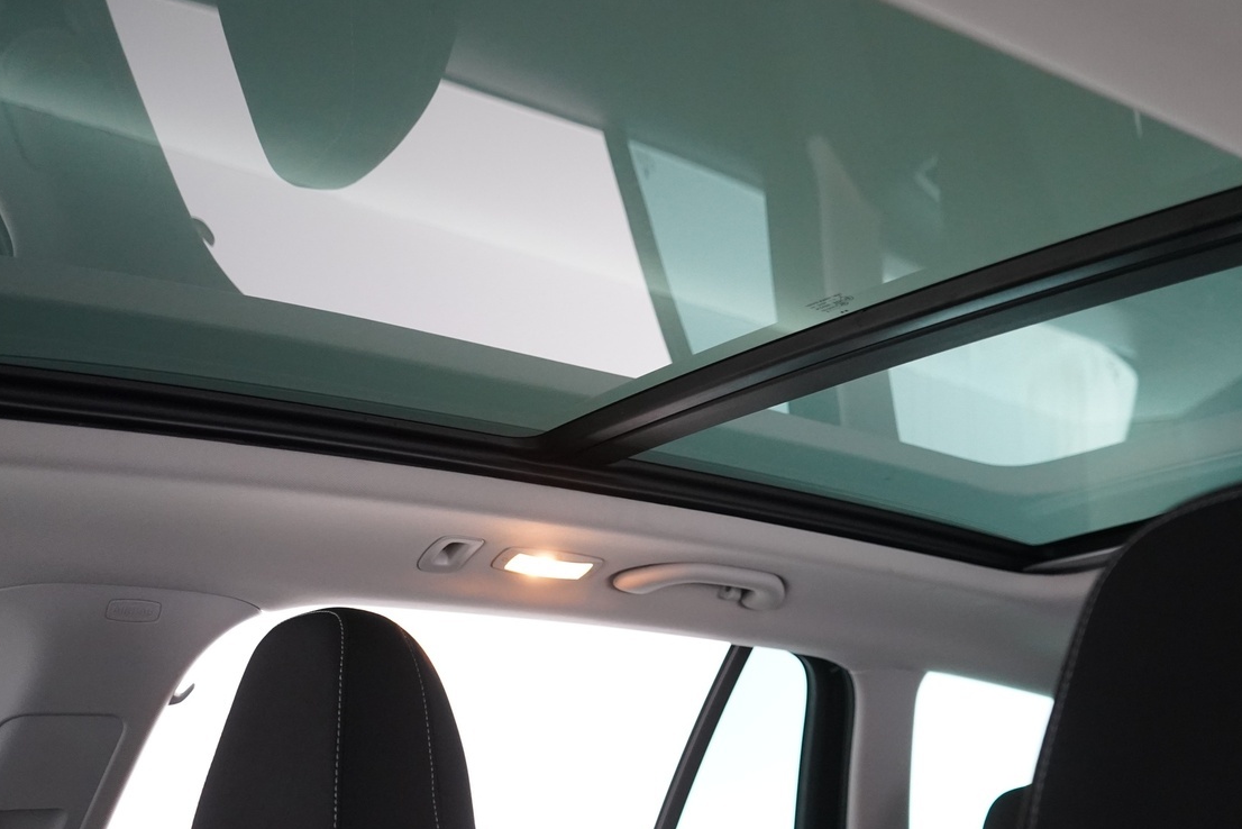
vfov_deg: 32.5
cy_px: 299
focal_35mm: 41
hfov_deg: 47.2
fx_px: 1415
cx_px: 738
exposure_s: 1/60
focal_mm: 28
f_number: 3.5
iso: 4000
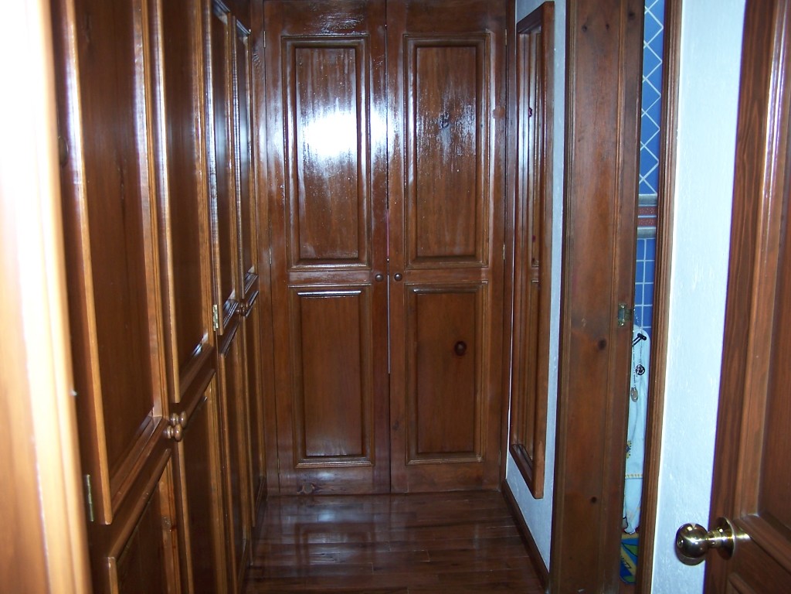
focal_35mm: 38
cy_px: 297
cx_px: 396
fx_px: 868
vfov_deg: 37.7
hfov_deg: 49.0
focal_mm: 6.3
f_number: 2.8
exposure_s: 1/60
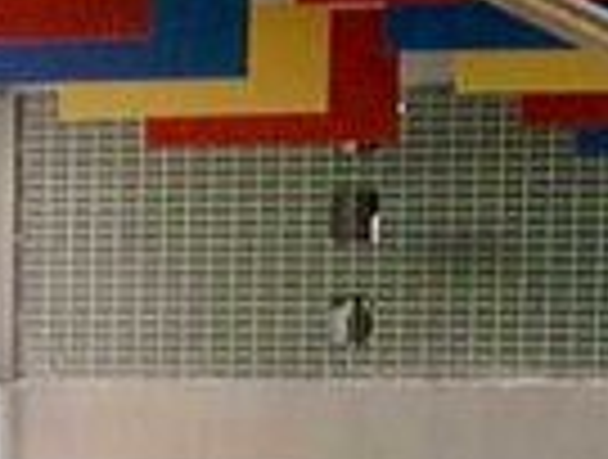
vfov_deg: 8.5
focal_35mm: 164
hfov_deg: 12.0
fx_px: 2888
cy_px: 999
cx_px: 311
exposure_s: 1/50
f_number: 2.6
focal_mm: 7.6
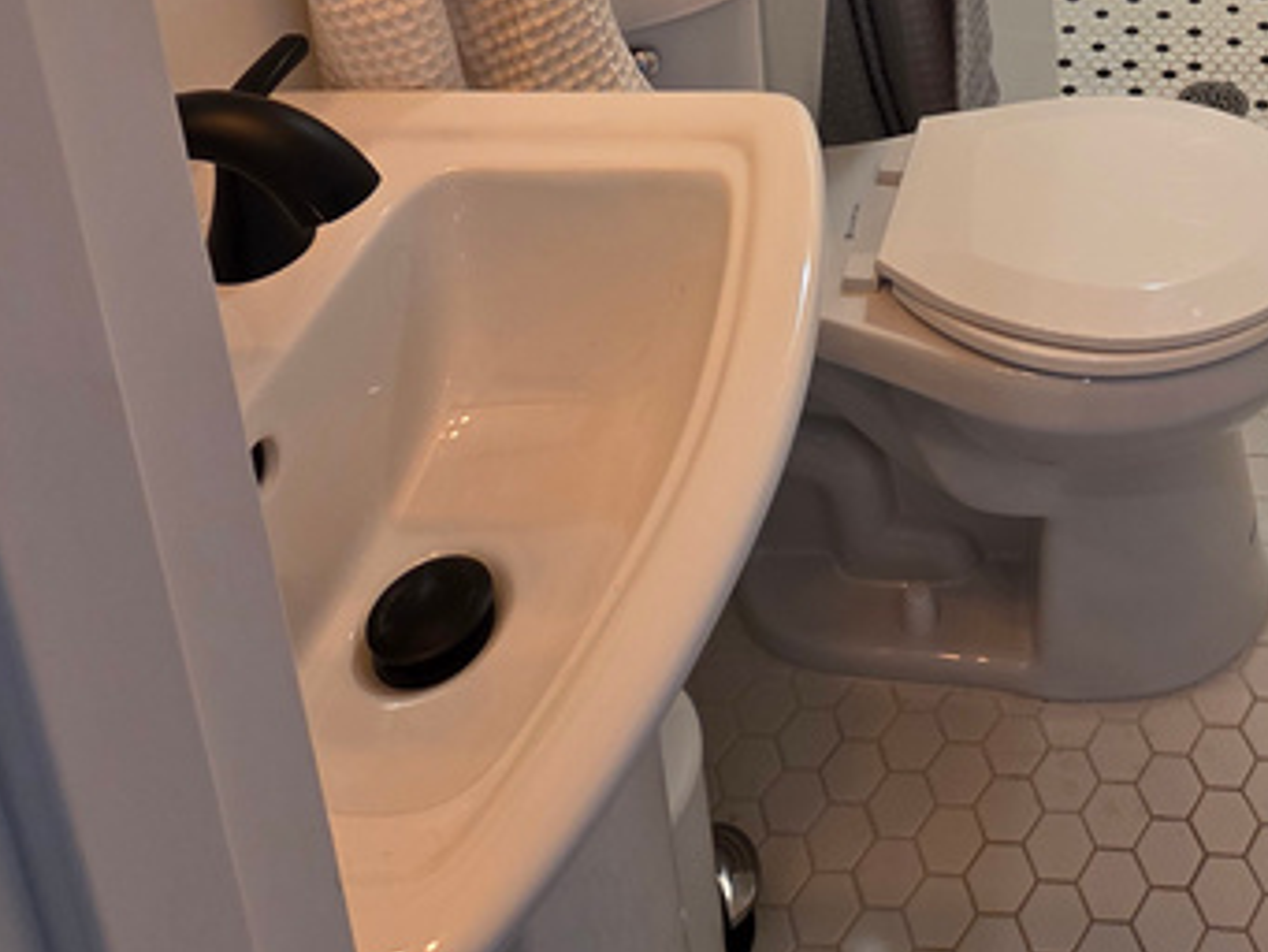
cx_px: 1138
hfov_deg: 43.7
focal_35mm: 39
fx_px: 1429
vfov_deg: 27.7
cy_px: -402
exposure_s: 1/120
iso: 125
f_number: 1.9
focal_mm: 2.2
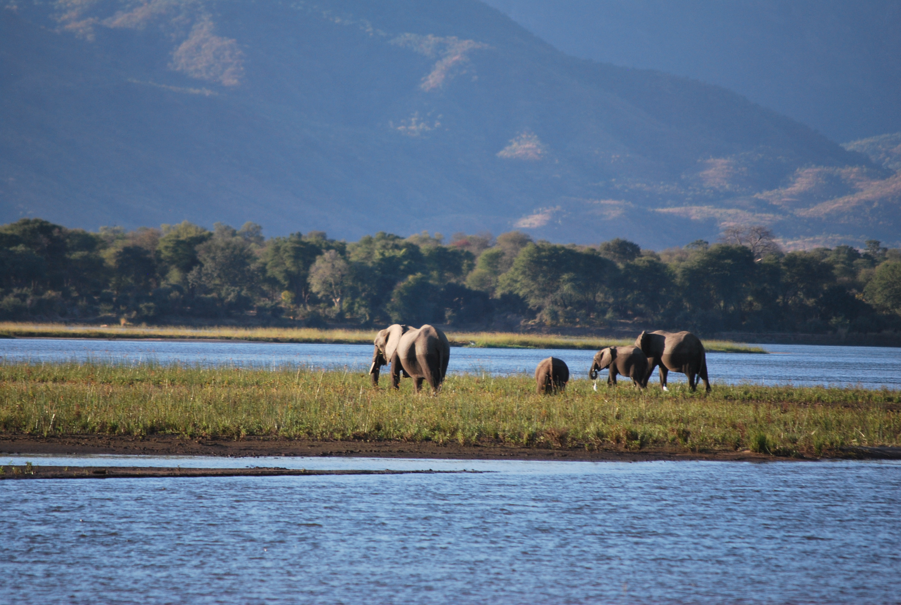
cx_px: 450
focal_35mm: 300
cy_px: 302
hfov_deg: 6.9
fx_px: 7524
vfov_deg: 4.6
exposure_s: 1/500
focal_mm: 200
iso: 250
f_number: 5.6
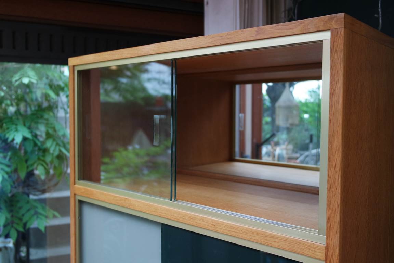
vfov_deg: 36.9
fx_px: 394
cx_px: 197
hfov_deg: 53.1
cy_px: 132
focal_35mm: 36
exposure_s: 1/50
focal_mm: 24
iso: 800
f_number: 3.5
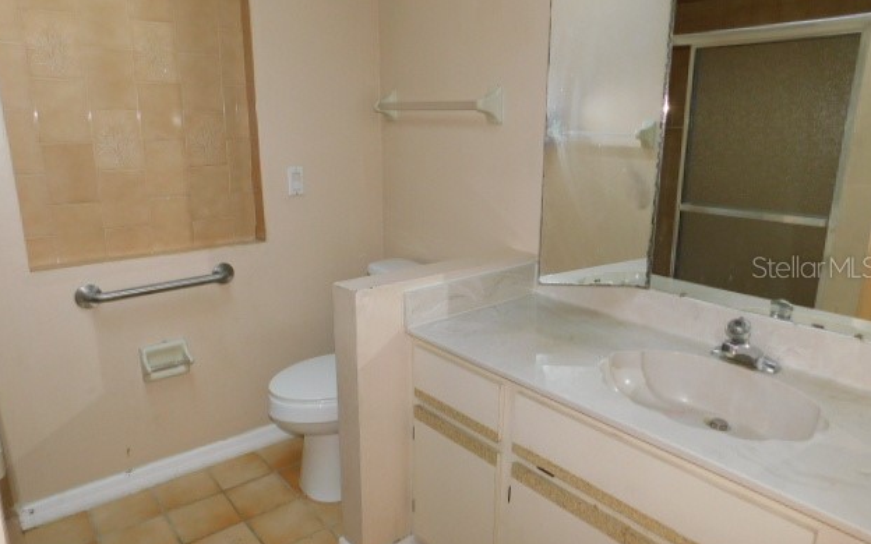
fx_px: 593
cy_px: 266
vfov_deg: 49.3
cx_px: 437
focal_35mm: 25
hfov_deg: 72.5
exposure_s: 1/30
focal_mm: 4
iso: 200
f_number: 3
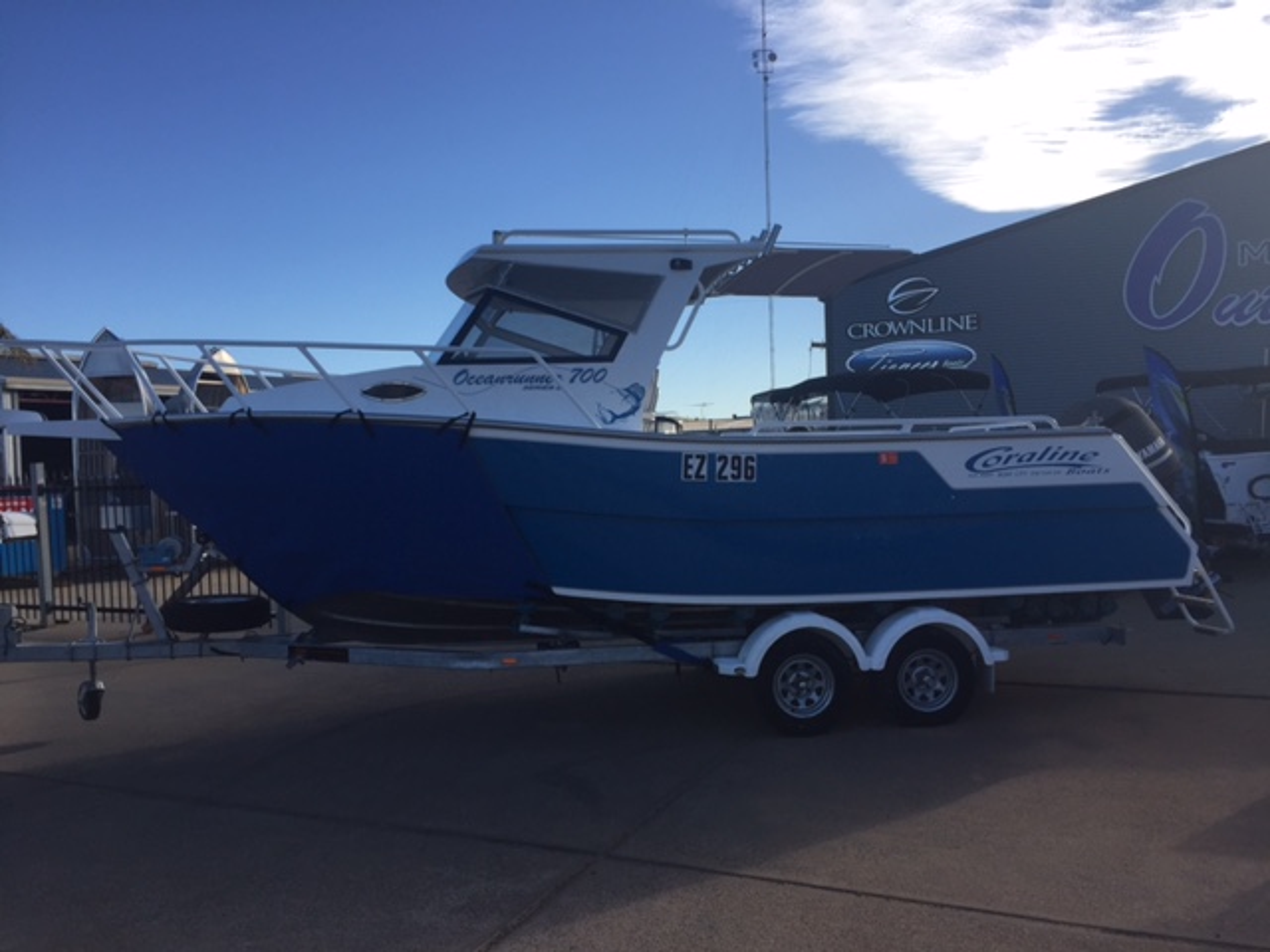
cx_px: 635
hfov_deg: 61.7
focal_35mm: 29
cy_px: 476
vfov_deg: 48.2
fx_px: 1064
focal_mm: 4.15
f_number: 2.2
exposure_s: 1/1721
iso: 32
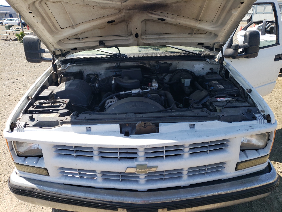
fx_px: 212
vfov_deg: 53.1
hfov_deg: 67.3
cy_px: 106
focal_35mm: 26
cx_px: 141
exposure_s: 1/1429
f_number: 1.5
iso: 50
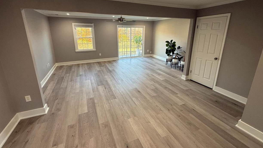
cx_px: 131
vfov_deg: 66.5
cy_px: 61
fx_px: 112
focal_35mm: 16
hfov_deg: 99.4
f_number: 2.2
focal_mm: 2.22
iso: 160
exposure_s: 1/120
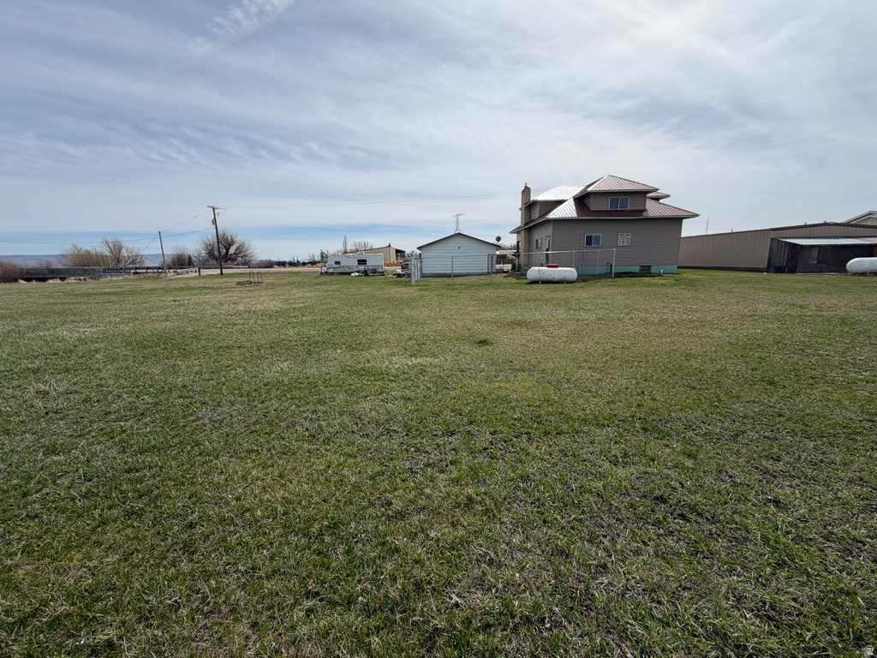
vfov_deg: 85.7
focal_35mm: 14
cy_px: 329
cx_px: 438
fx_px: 355
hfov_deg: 102.1
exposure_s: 1/1613
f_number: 2.2
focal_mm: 2.22
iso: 20
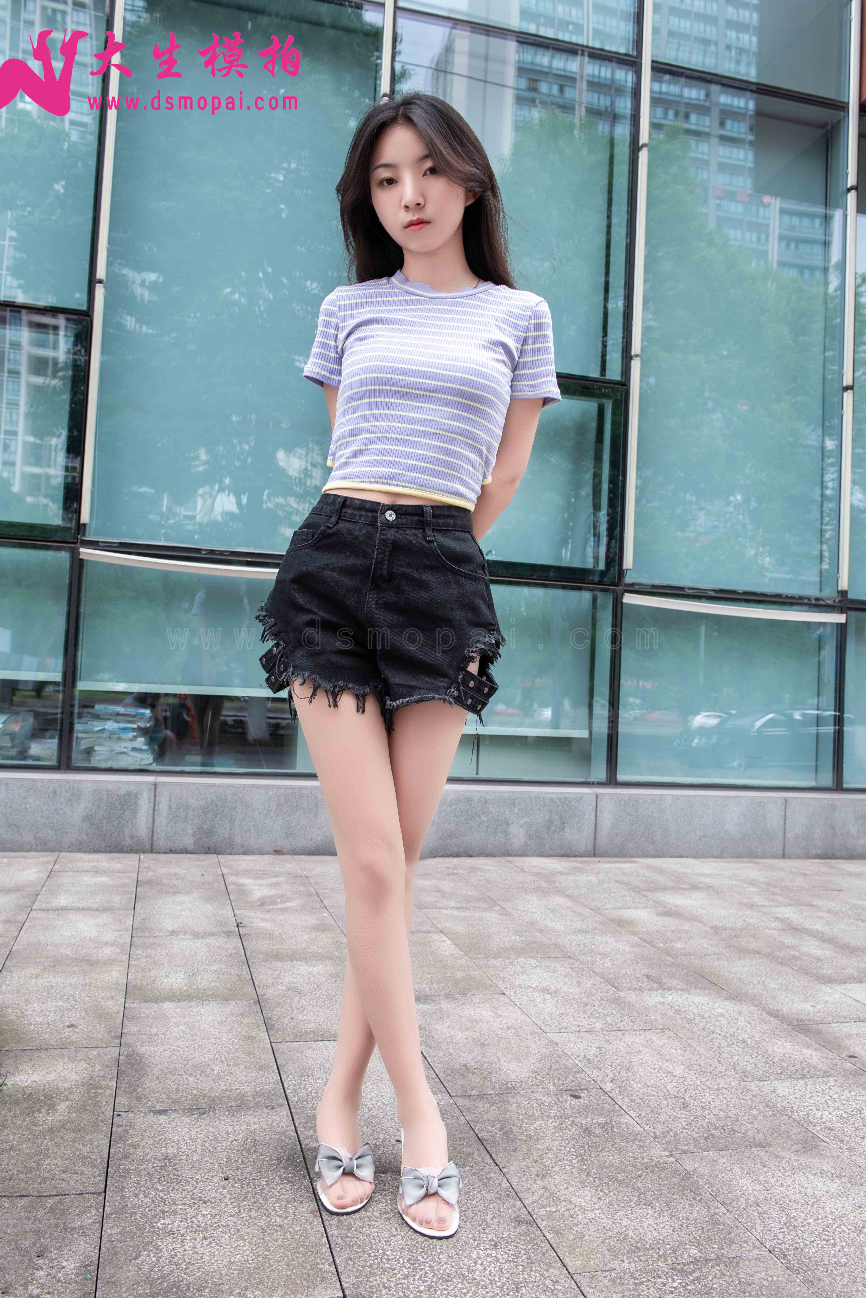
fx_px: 1117
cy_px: 649
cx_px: 433
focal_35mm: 31
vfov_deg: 60.3
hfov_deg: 42.4
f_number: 9
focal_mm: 31
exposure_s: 1/100
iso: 200
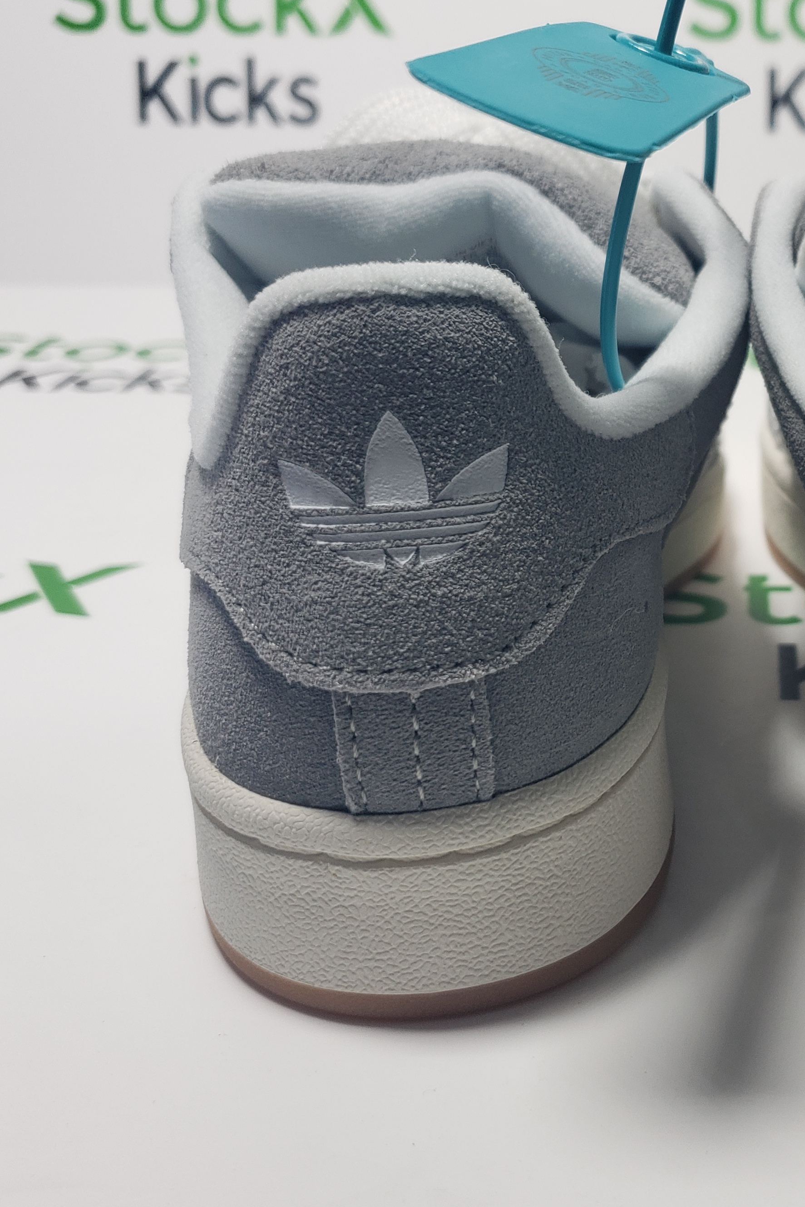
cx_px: 763
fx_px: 1375
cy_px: 591
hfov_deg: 30.8
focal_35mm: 41
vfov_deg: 47.4
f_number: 1.5
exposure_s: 1/391
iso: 50
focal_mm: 4.3
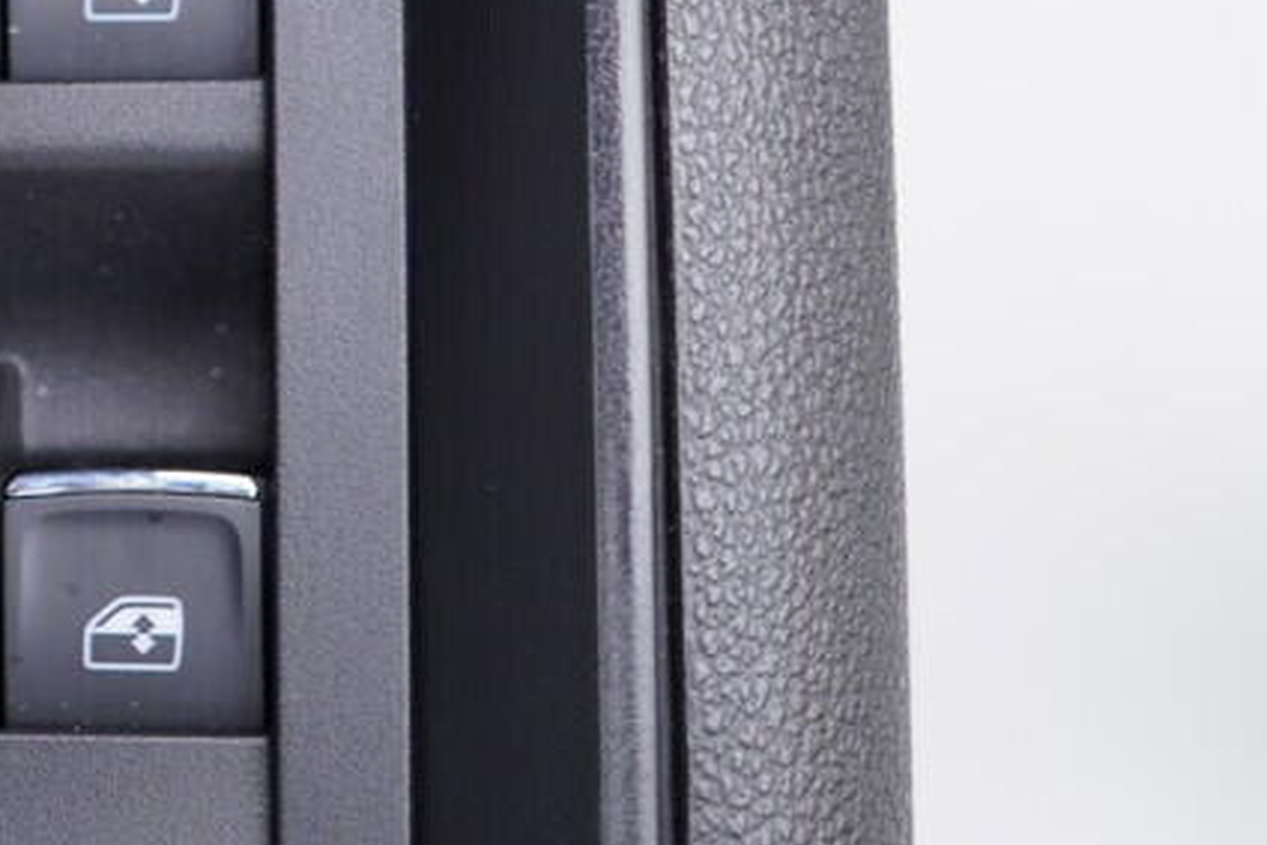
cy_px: 97
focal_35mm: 87
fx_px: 3063
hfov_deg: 22.3
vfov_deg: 15.6
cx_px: -48
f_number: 2.8
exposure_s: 1/40
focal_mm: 24
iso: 250
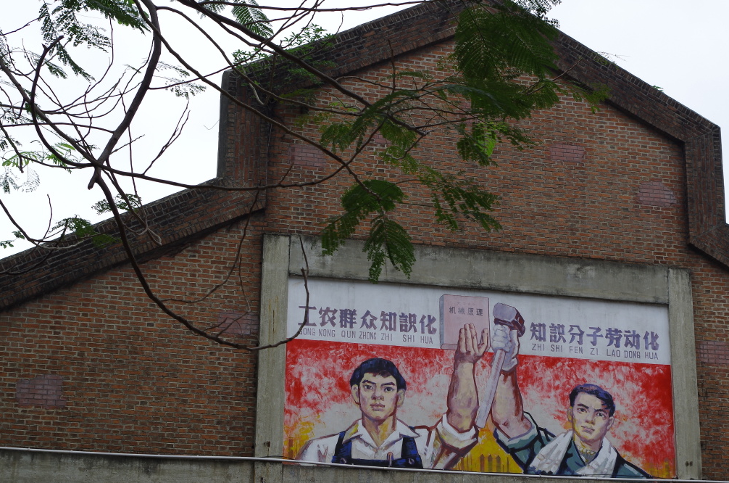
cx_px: 372
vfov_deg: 19.9
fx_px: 1374
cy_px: 265
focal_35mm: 68
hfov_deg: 29.7
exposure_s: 1/125
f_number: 9
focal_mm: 37.5
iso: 100
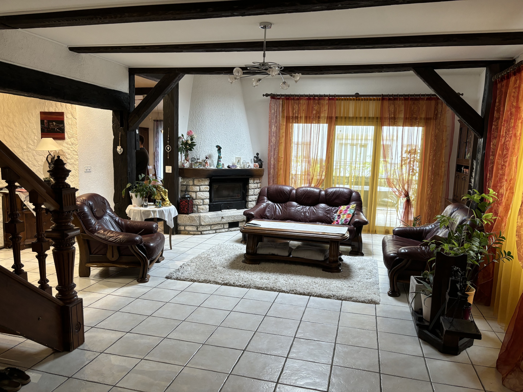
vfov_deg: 53.1
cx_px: 262
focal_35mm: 26
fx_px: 393
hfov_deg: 67.3
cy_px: 196
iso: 160
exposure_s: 1/50
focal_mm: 5.96
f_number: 1.6
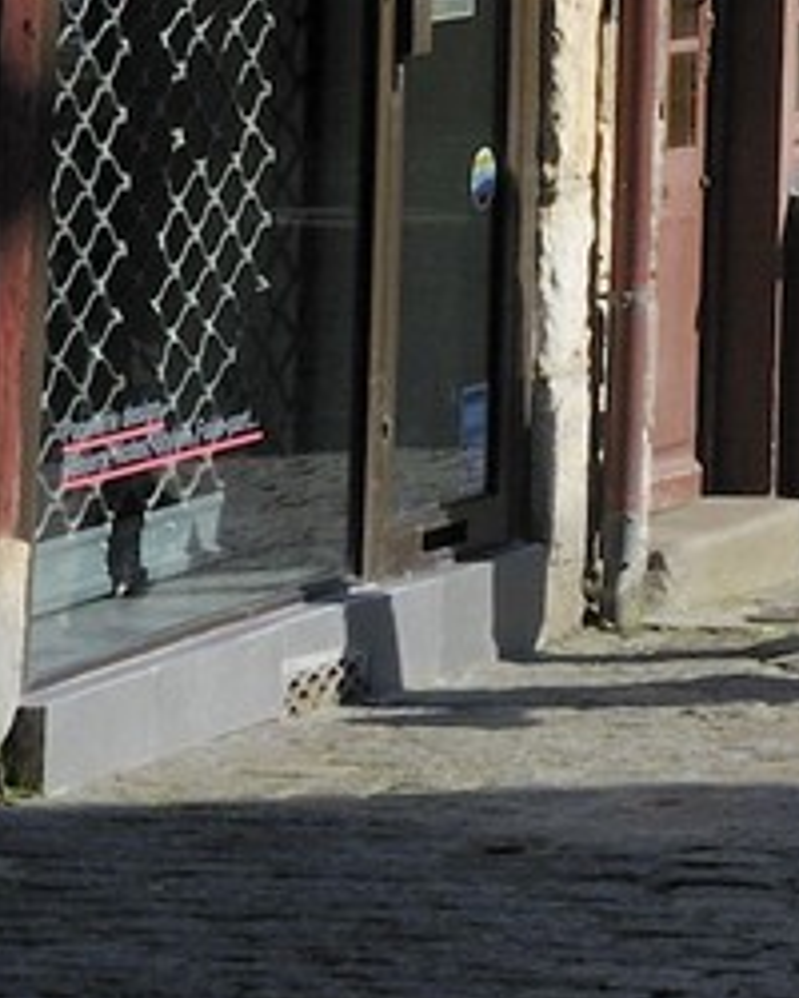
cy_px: -2016
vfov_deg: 6.2
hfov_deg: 5.3
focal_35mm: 288
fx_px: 8513
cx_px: 1574
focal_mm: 48
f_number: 20
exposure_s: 1/160
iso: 400
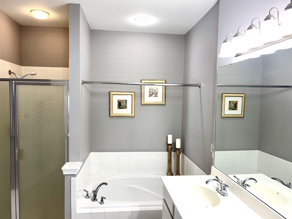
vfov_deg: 53.1
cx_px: 146
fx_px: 219
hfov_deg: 67.3
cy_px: 110
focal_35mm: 26
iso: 80
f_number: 1.5
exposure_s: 1/120
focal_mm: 5.7
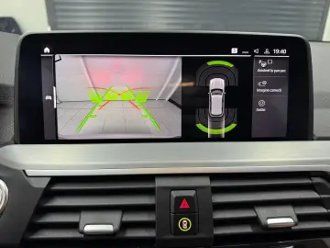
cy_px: 124
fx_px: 229
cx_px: 165
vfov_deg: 56.8
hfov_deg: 71.6
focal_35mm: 24
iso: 320
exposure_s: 1/60
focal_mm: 6.76
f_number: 1.78
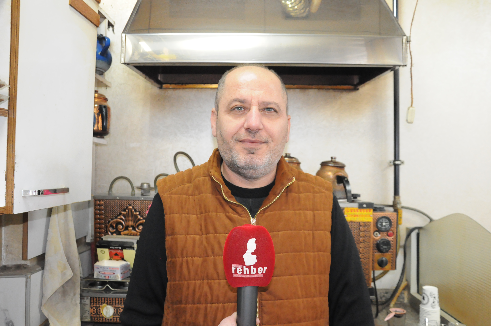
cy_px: 163
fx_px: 429
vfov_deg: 41.6
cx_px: 246
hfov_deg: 59.6
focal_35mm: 32
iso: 3200
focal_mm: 21
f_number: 5.6
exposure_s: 1/50
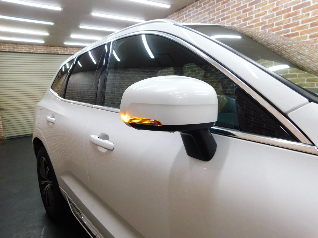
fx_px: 211
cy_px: 119
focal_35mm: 23
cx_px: 159
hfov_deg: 73.9
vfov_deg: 58.9
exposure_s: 1/30
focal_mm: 4
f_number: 3
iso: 200
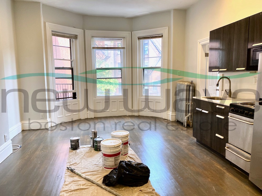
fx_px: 197
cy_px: 98
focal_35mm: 26
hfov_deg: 67.3
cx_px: 131
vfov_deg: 53.1
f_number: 1.8
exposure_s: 1/120
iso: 100
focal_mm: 4.25
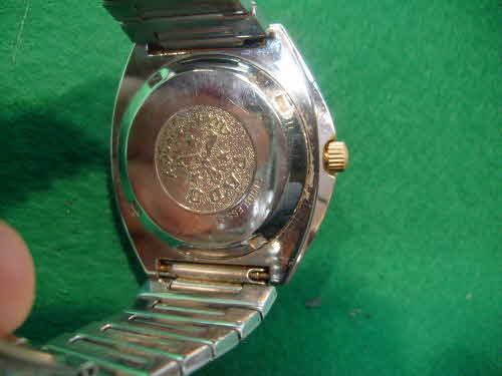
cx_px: 251
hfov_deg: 52.6
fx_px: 508
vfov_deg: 40.7
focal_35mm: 35
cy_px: 188
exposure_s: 1/10
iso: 200
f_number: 2.8
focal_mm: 5.8
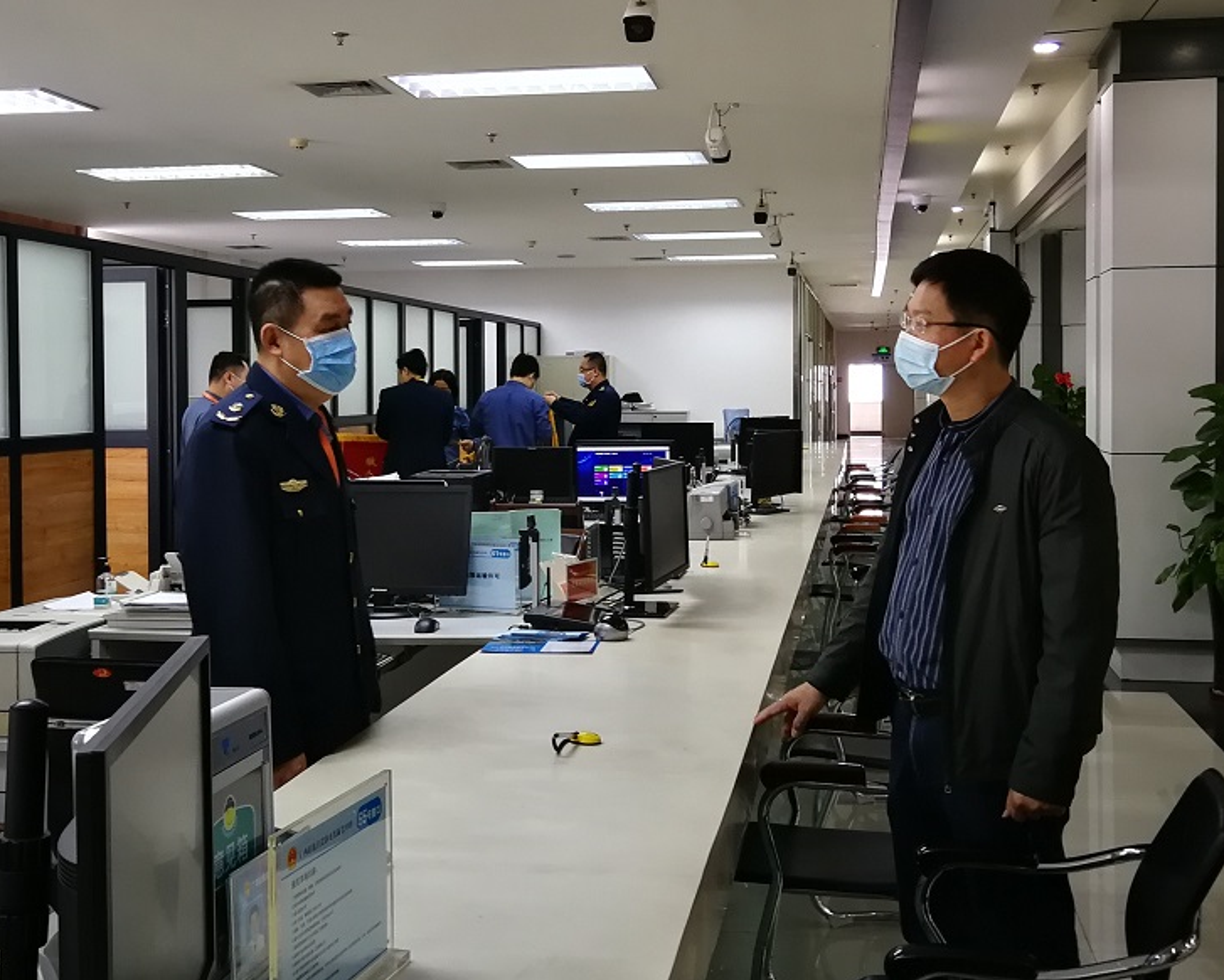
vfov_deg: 50.0
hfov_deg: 60.4
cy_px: 492
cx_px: 657
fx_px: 1051
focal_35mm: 29
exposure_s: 1/33.3
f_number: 2.2
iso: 250
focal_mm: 3.95
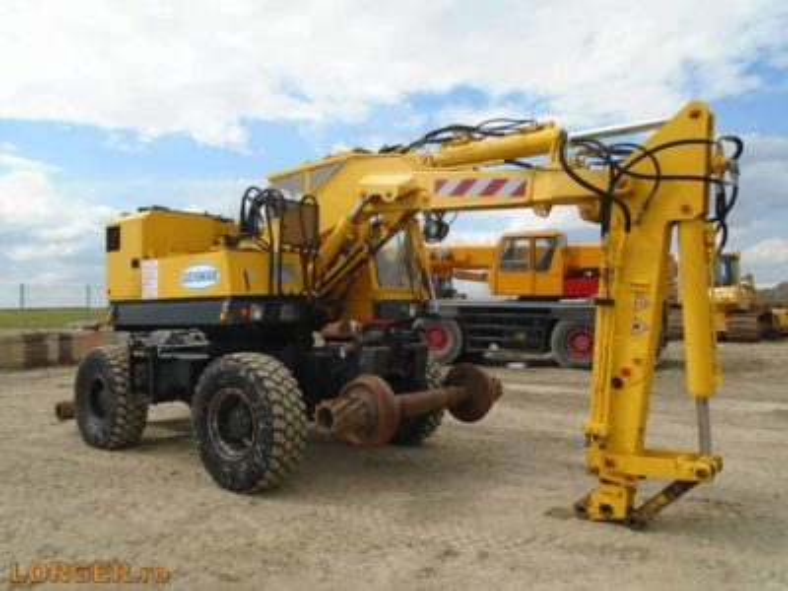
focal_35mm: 26
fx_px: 592
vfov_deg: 53.1
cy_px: 296
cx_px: 394
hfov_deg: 67.3
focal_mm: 4.6
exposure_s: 1/200
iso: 100
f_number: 8
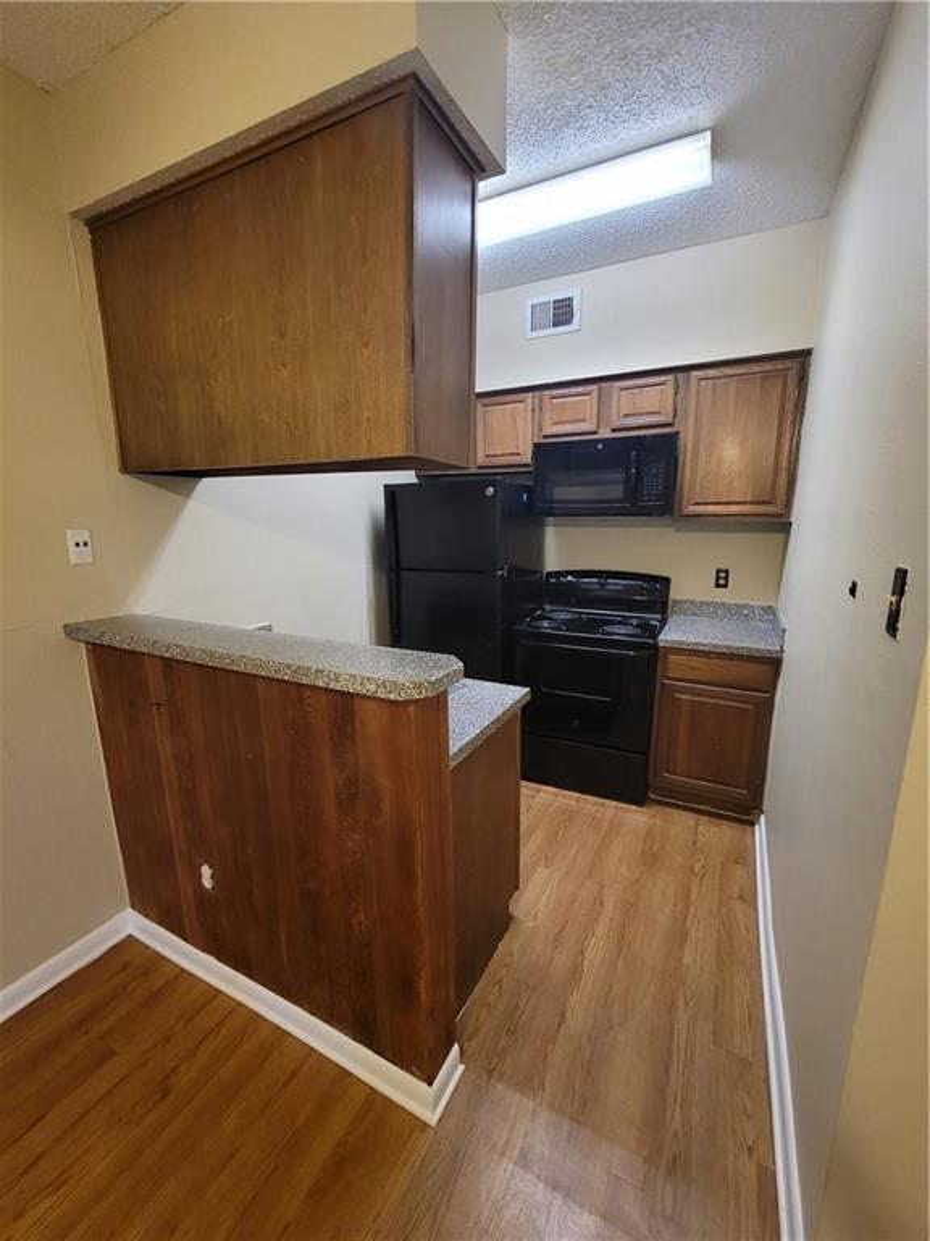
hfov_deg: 89.9
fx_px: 466
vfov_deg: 106.2
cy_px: 620
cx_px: 465
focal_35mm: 13
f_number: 2.2
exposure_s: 1/29
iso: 320
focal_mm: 2.2
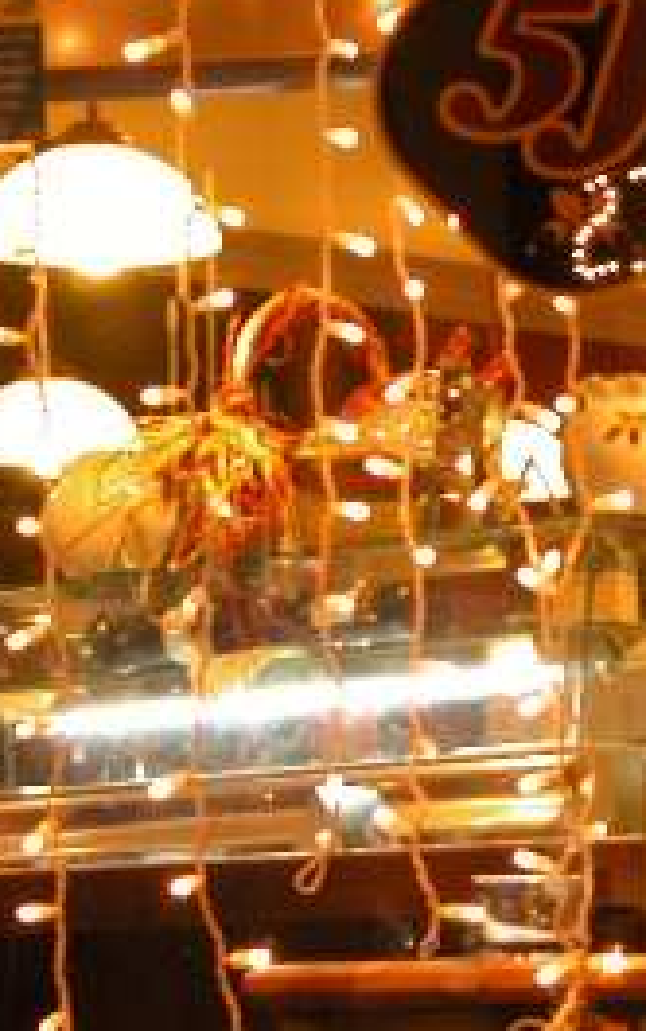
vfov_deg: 11.7
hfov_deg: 7.3
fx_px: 5034
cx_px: 595
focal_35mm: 179
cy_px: 693
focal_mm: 17.8
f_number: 4.7
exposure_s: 1/8
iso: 200
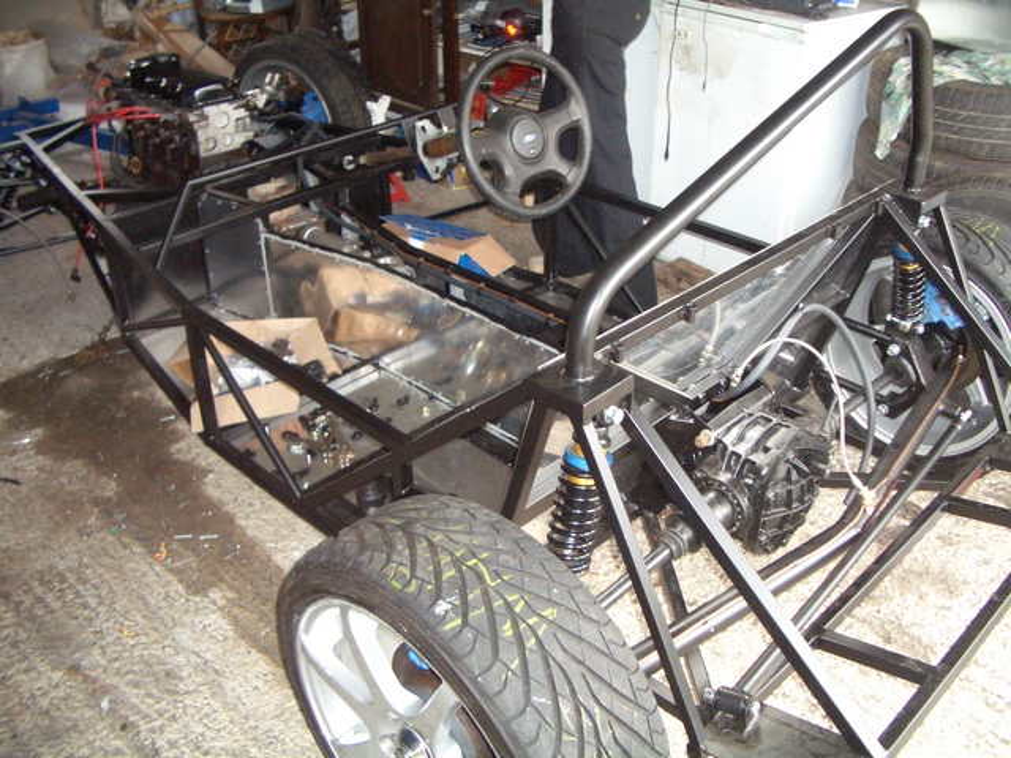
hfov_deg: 52.6
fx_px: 1022
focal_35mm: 35
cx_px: 506
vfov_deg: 40.7
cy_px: 379
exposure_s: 1/60
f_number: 2.6
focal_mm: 5.8
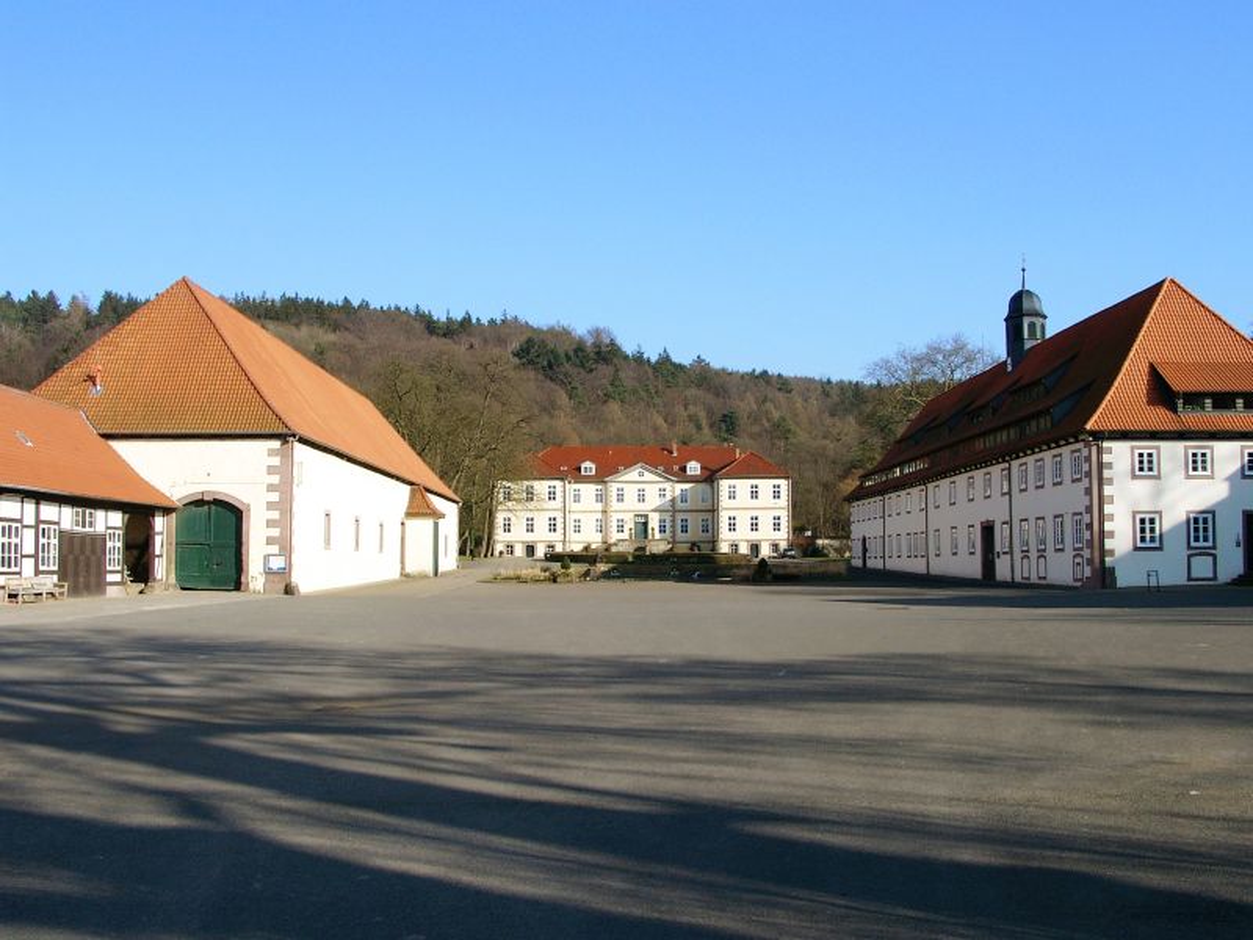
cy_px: 470
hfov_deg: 54.0
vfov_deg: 41.8
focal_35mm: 34
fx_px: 1231
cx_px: 626
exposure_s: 1/708
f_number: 4
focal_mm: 7.13
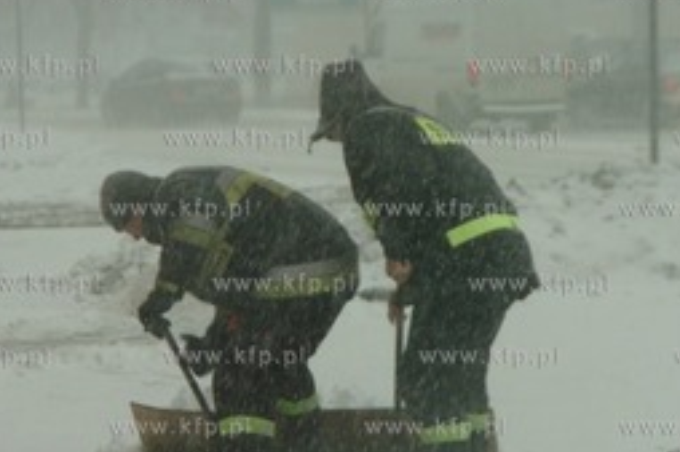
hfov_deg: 11.2
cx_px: 377
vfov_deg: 7.4
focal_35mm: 184
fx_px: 3473
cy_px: 317
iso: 400
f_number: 7.1
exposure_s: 1/125
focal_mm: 78
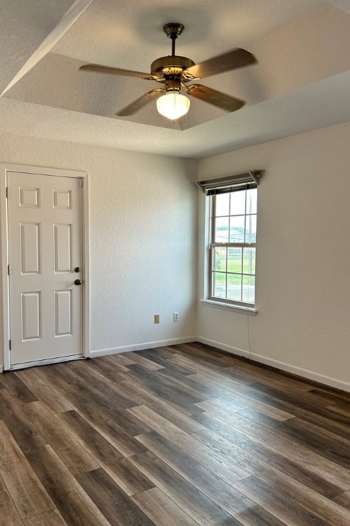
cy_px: 269
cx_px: 154
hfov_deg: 46.3
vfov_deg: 65.5
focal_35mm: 28
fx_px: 409
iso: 80
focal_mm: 5.7
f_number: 1.5
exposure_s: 1/120
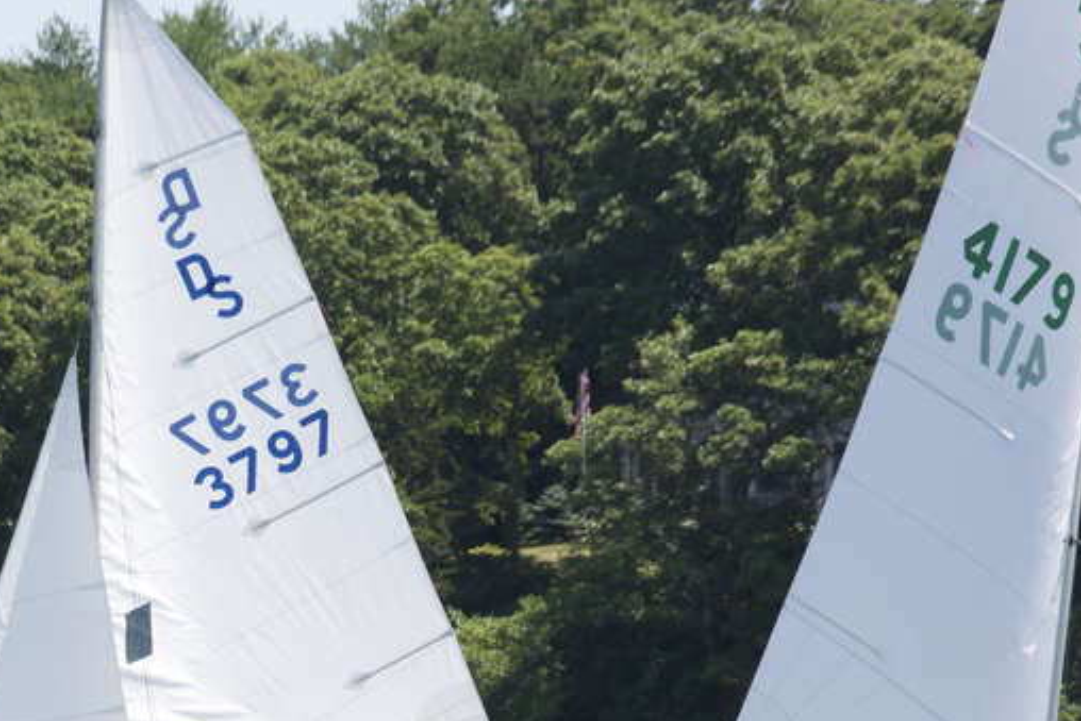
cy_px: 690
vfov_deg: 2.5
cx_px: 104
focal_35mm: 546
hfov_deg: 3.8
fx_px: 16399
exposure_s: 1/800
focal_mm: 100.6
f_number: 4.8
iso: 160
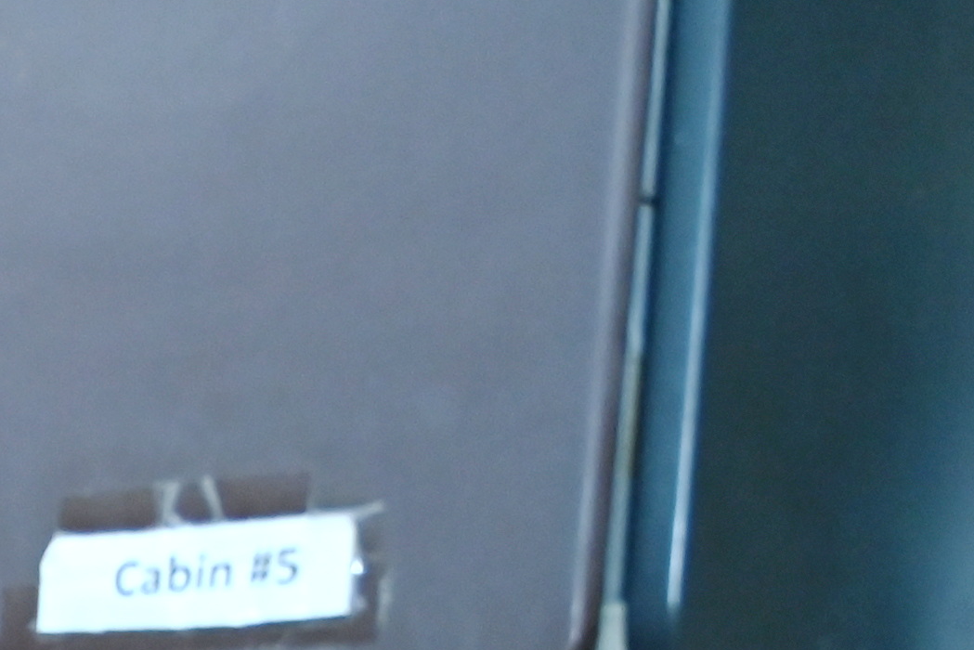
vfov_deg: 7.4
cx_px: -1753
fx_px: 4732
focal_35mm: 175
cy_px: 1487
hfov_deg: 9.6
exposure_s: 1/200
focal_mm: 30.5
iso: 1250
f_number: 4
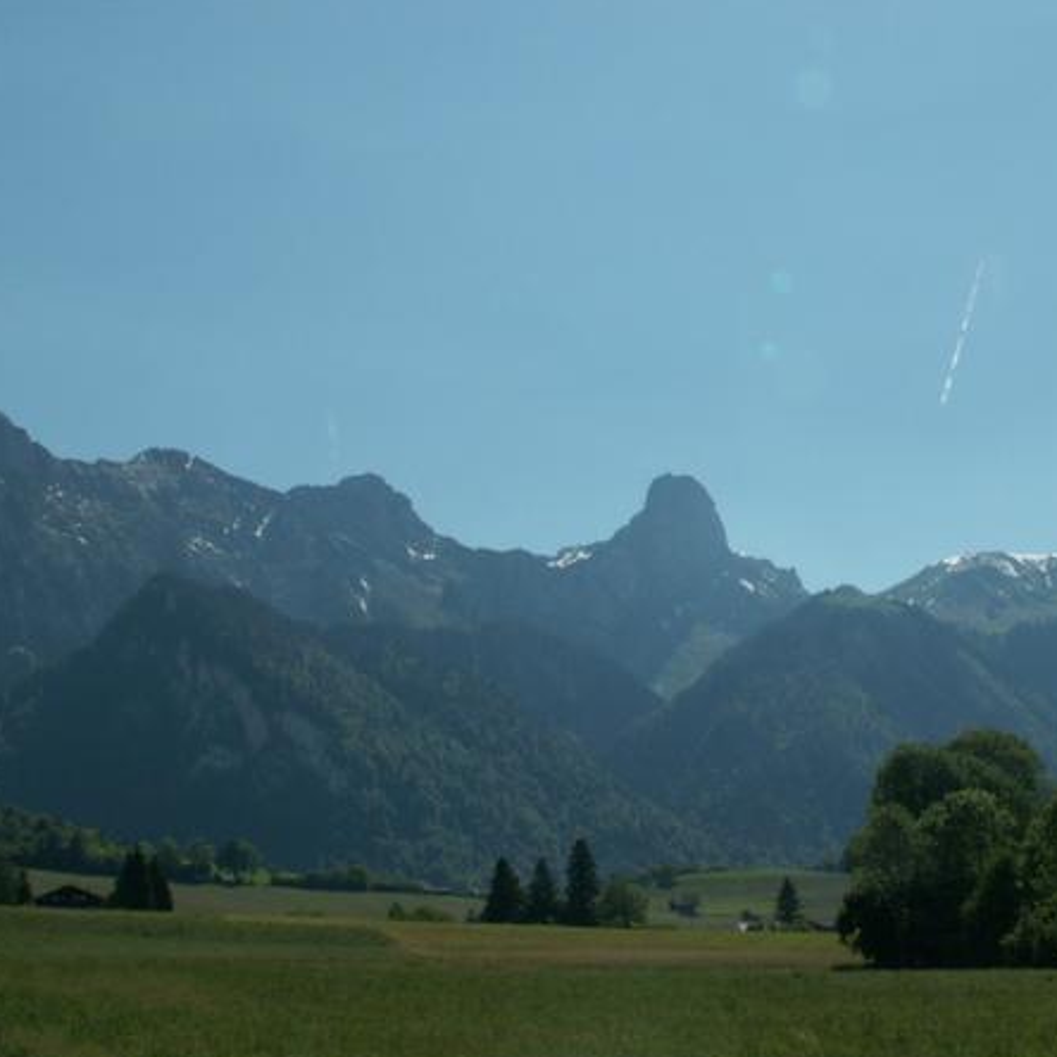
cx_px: 748
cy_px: 559
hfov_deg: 30.2
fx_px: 1935
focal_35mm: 56
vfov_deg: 30.6
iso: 50
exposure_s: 1/250
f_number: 8
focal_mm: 7.23
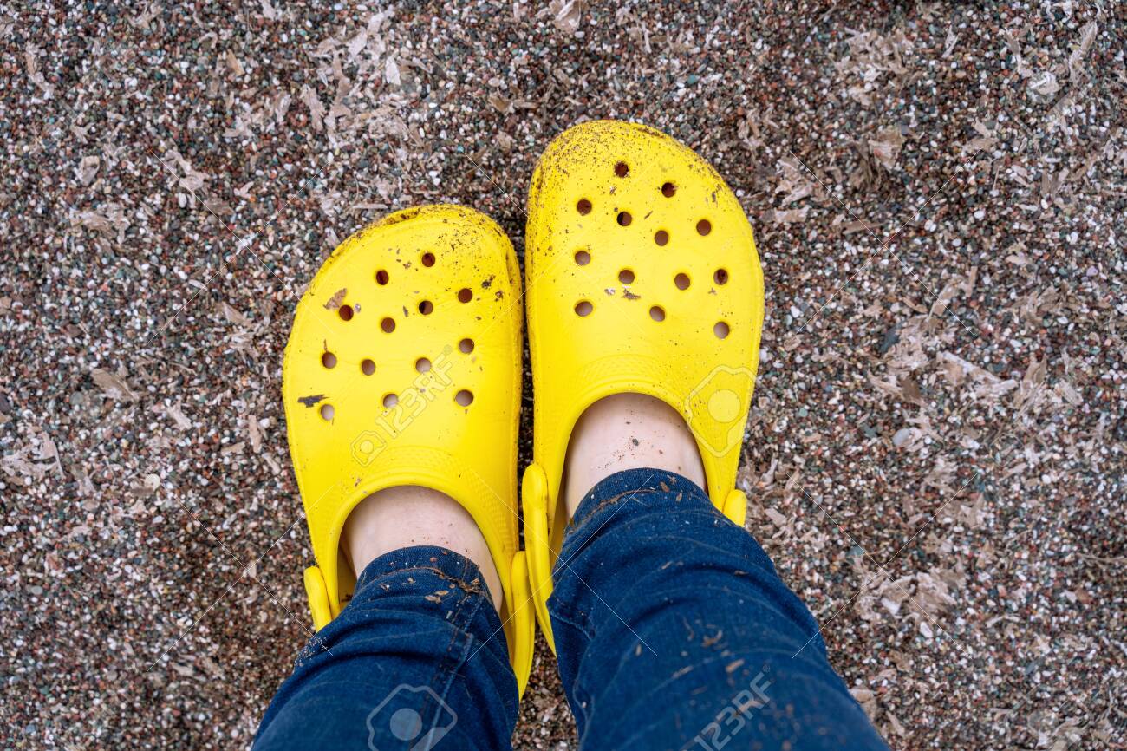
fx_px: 1314
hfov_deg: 46.4
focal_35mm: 42
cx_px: 564
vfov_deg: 31.9
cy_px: 376
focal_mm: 42
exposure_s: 1/400
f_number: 5.6
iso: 100
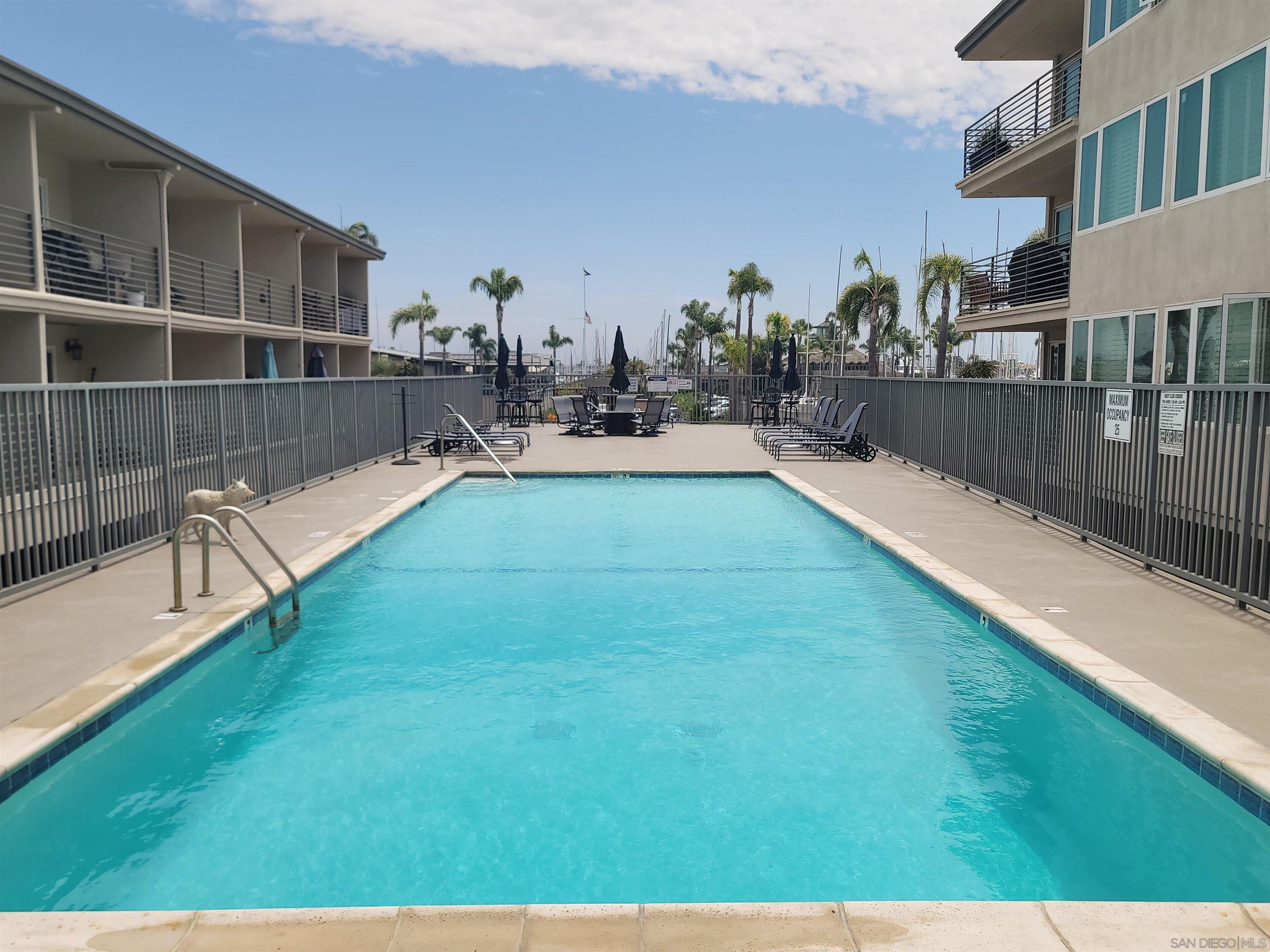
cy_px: 476
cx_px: 635
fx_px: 917
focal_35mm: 25
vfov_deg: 54.9
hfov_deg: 69.4
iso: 20
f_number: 1.8
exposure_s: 1/1453
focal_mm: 7
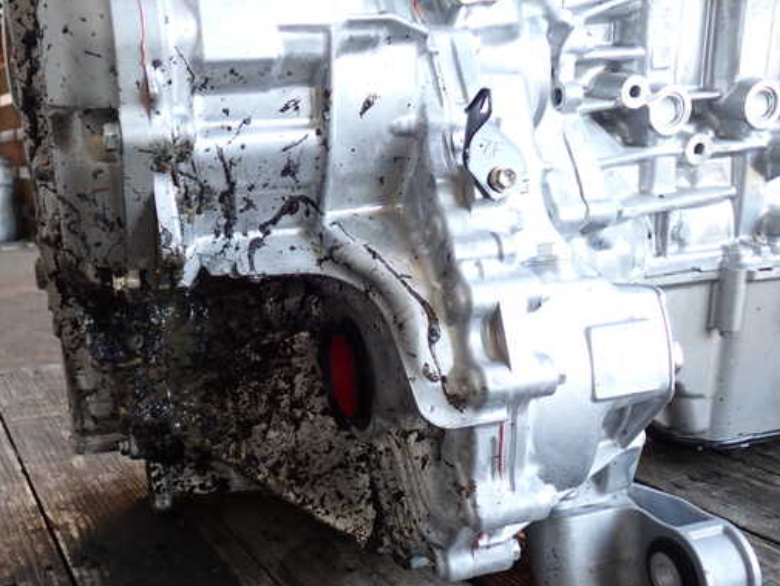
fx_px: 856
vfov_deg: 37.7
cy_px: 295
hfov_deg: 48.8
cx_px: 326
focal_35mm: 38
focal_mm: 5.79
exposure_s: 1/60
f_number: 2.4
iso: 125
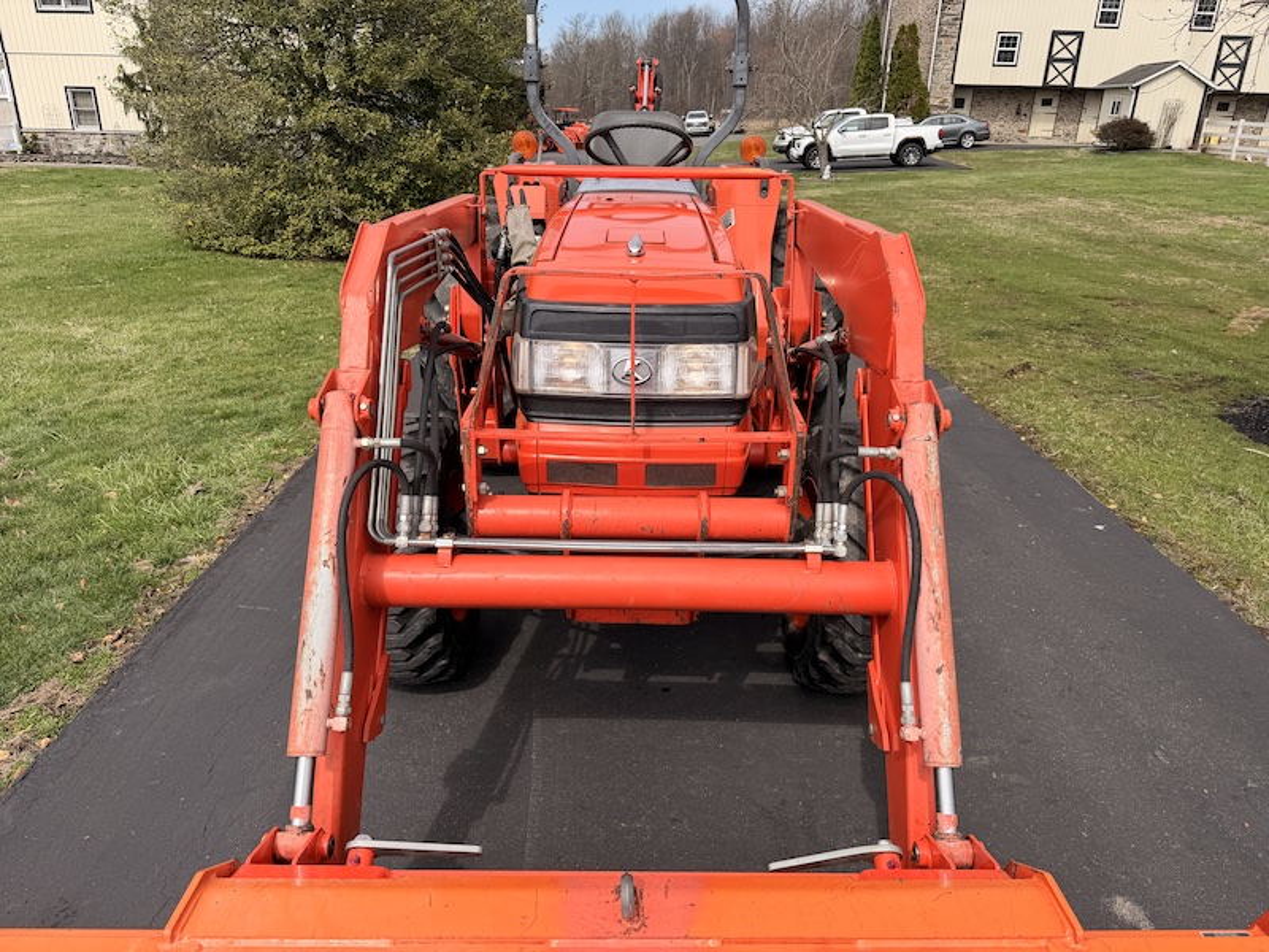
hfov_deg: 71.6
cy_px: 476
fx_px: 880
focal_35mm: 24
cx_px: 634
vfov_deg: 56.8
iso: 80
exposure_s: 1/3425
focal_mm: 6.76
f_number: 1.78
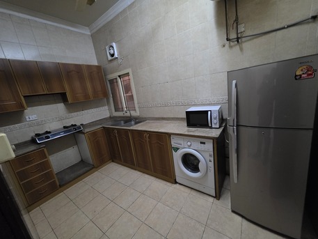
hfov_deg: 106.2
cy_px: 120
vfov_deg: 89.9
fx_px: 119
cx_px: 159
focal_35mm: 13
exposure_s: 1/25
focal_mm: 2.2
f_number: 1.9
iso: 800
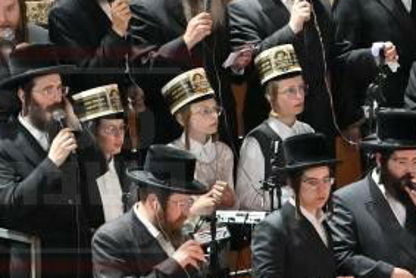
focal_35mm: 868
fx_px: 10035
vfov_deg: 1.6
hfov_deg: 2.4
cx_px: 94
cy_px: 190
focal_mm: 160
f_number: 2.8
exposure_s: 1/200
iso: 1250
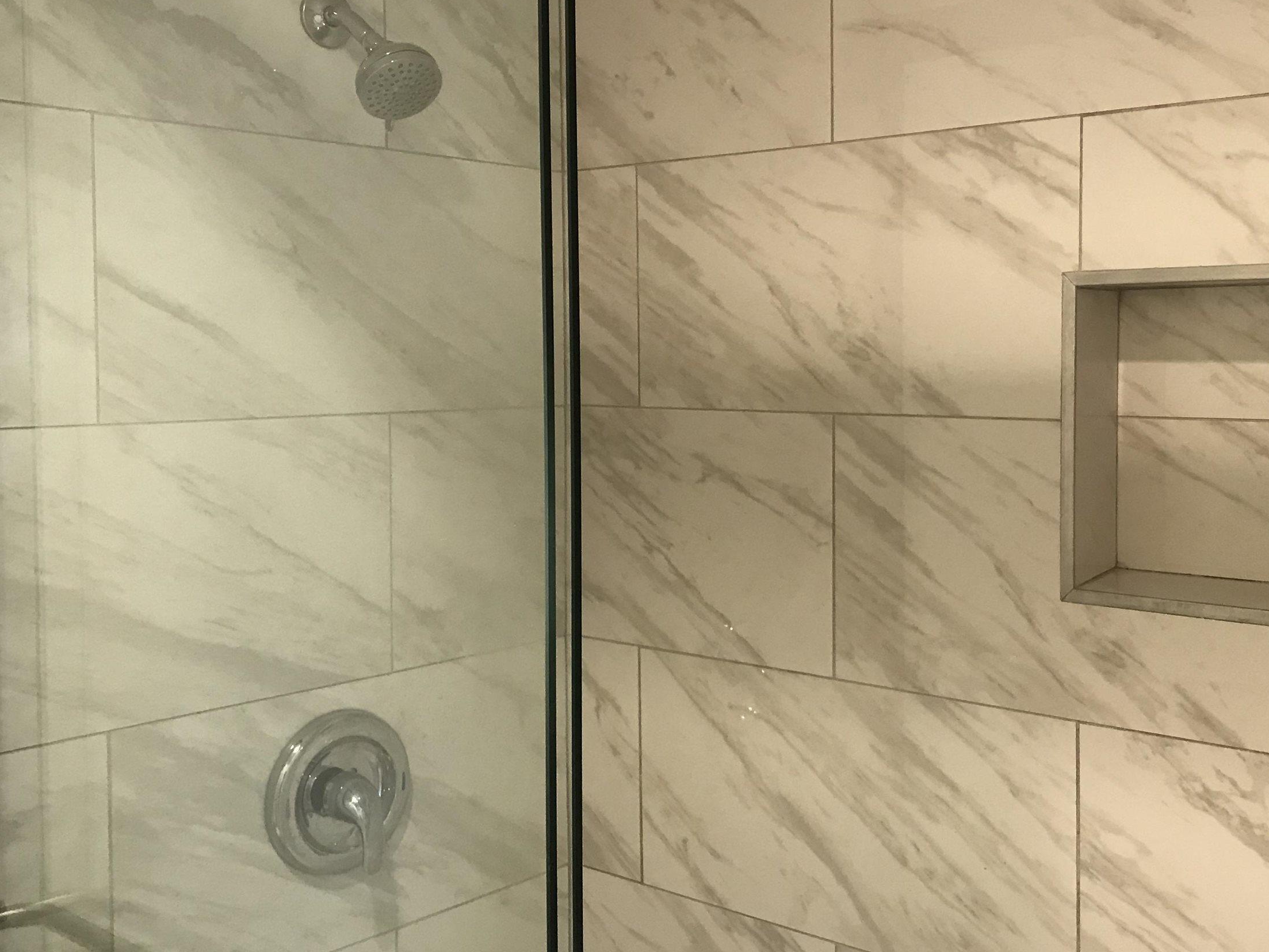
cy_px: 427
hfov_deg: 47.4
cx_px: 797
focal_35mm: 39
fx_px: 1430
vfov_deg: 36.8
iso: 50
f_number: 1.8
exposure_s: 1/15
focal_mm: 3.99
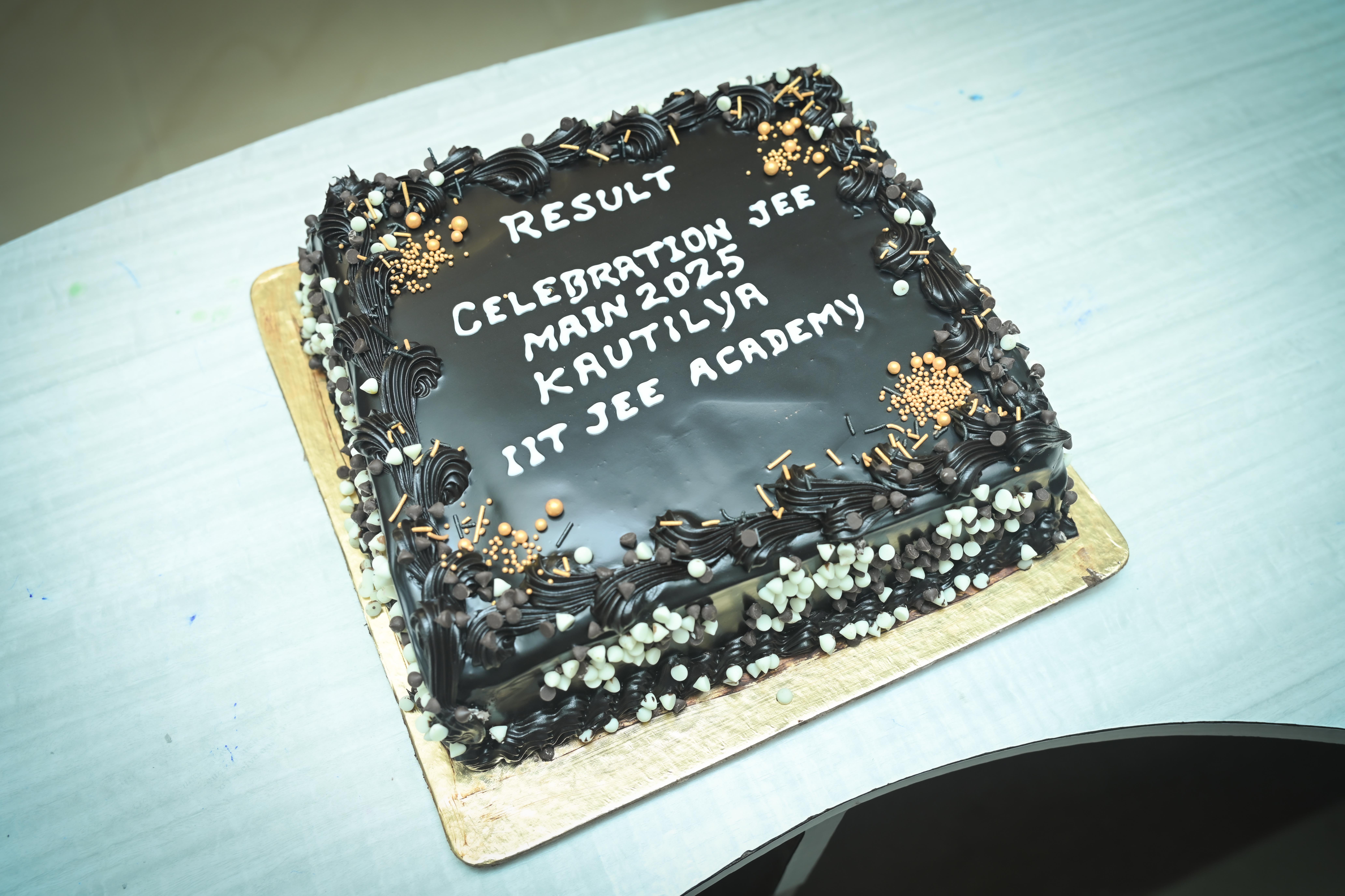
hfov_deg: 57.2
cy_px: 448
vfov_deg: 40.0
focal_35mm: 33
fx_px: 1233
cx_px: 672
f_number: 4.5
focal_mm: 33
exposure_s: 1/100
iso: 320
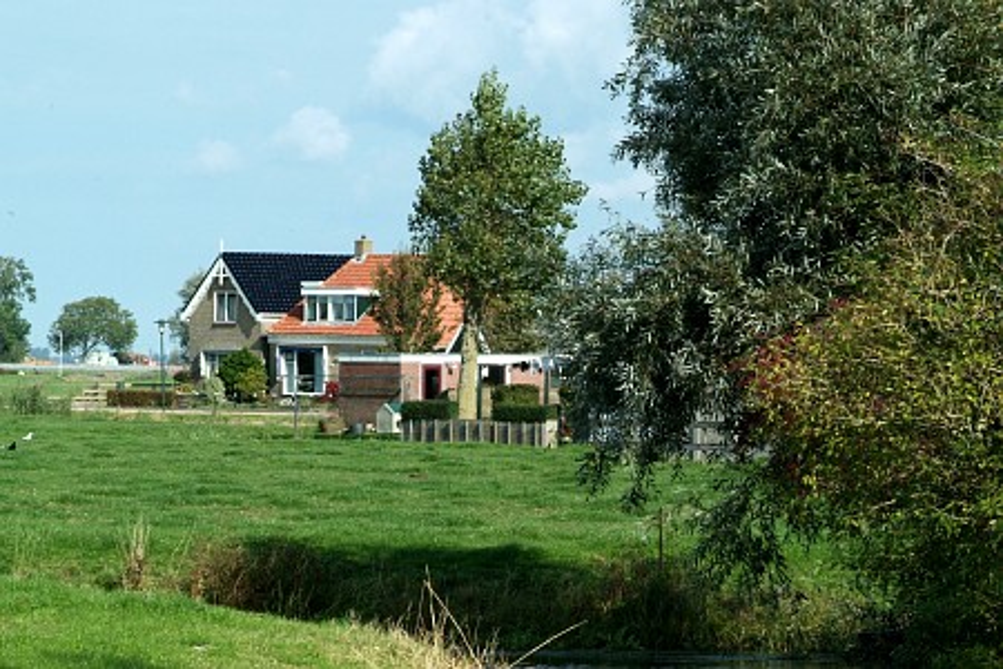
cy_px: 334
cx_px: 502
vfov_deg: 9.0
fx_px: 4262
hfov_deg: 13.4
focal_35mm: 153
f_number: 16
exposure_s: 1/250
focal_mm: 102
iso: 400
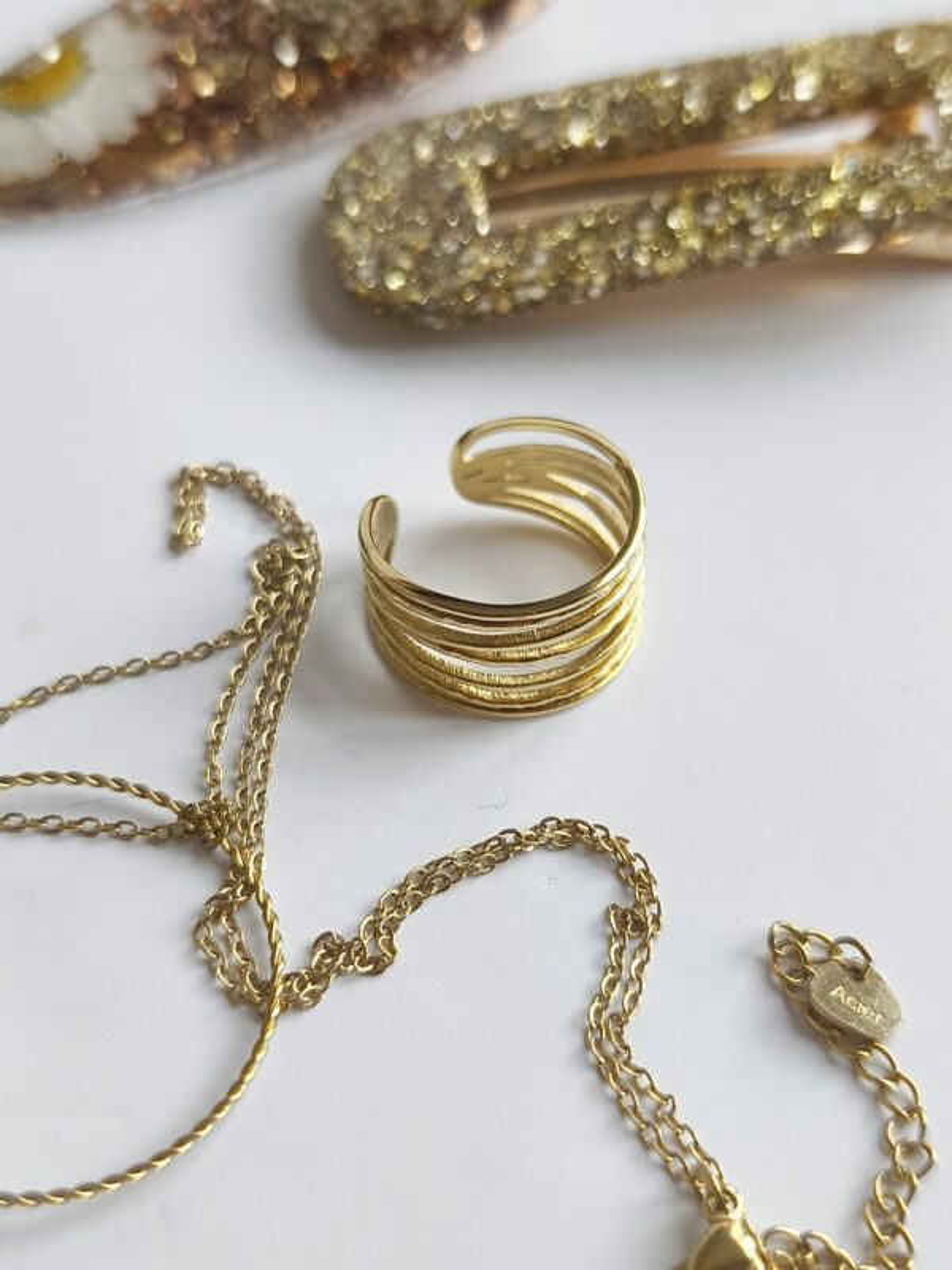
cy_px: 635
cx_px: 476
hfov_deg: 31.5
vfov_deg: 41.2
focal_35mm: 46
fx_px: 1687
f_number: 1.65
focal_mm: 6.18
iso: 400
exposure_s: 1/100
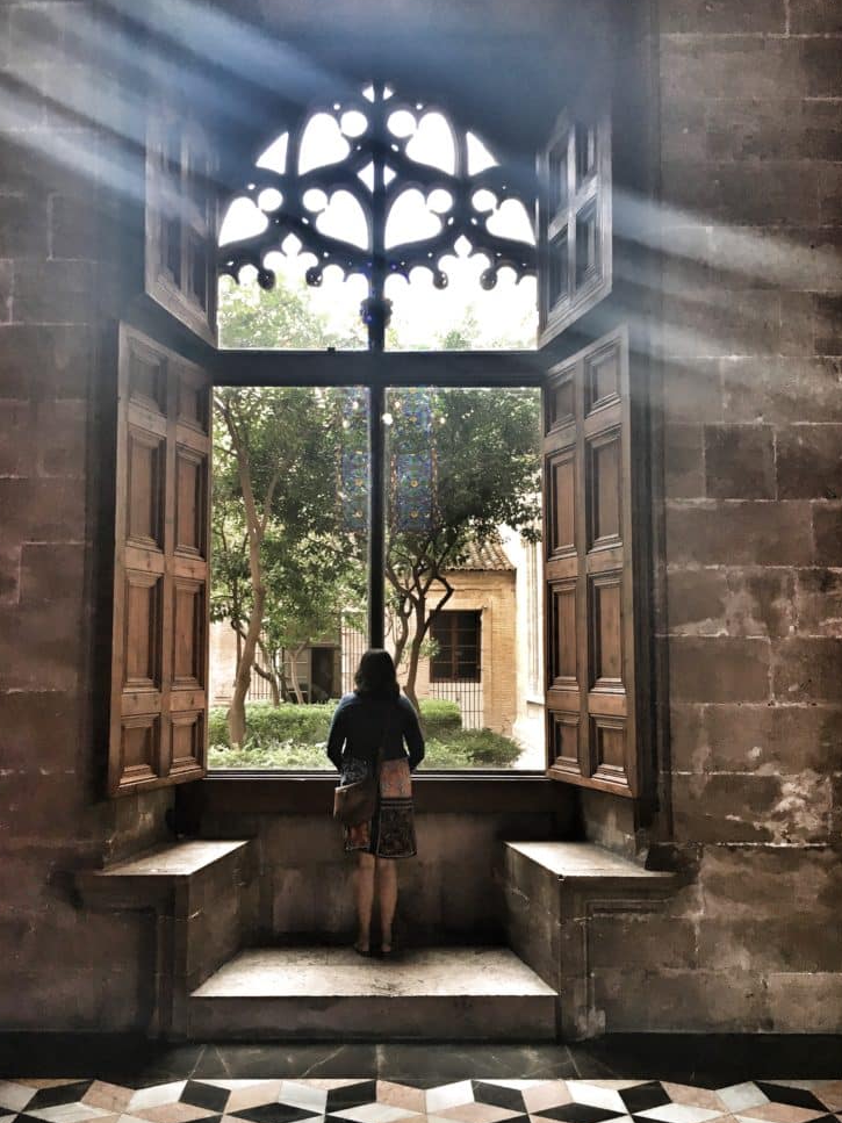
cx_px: 390
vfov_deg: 56.8
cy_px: 586
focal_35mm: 32
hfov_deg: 44.1
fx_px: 1038
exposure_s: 1/33
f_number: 2.2
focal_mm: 4.15
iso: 32
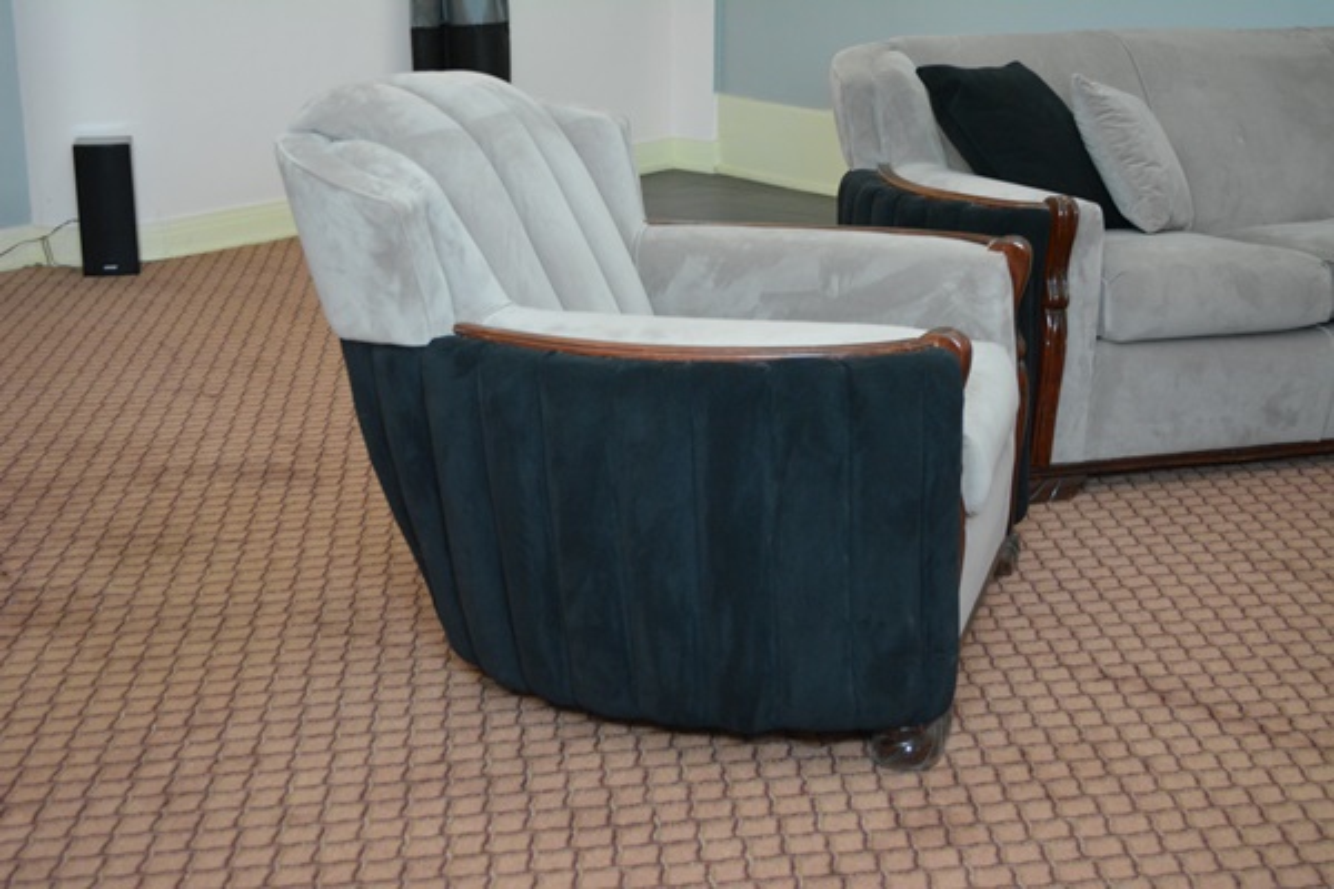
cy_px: 444
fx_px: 1890
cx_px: 667
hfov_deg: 38.9
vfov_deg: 26.5
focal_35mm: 51
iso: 2500
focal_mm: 34
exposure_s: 1/30
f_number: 5
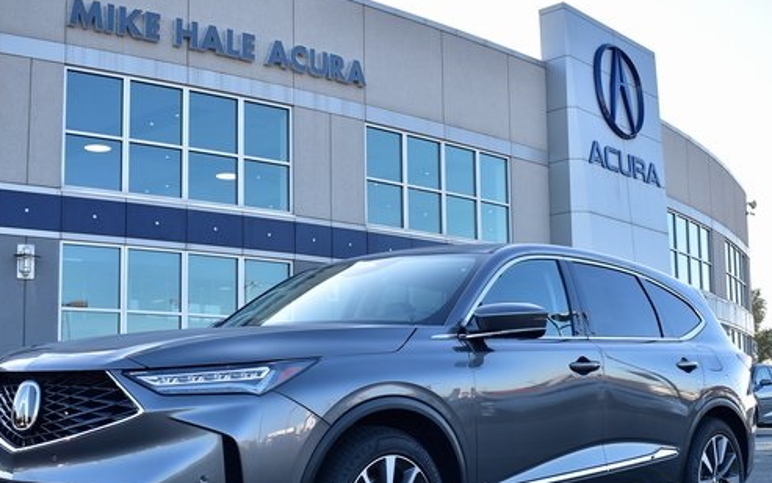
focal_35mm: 50
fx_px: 1045
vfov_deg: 25.9
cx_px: 391
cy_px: 314
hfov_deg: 40.6
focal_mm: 25
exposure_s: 1/125
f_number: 5.6
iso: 100
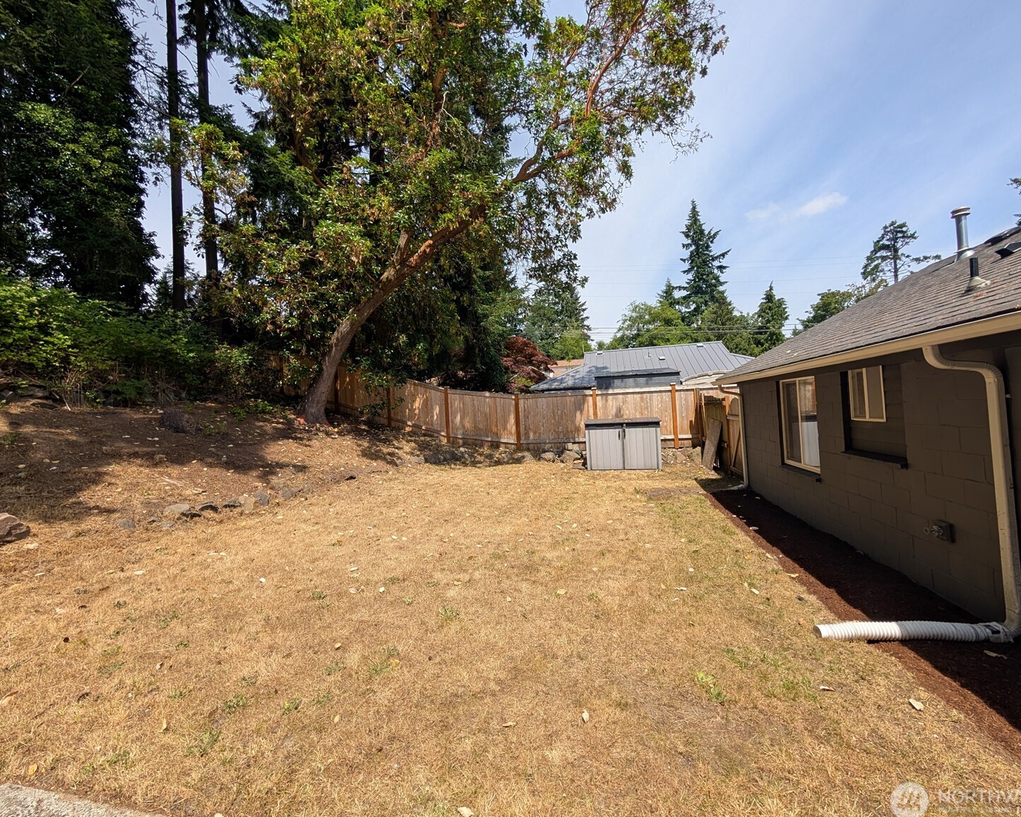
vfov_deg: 92.2
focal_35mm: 13
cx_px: 508
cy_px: 404
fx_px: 393
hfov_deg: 104.8
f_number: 1.7
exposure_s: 1/2660
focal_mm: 2.02
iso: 56
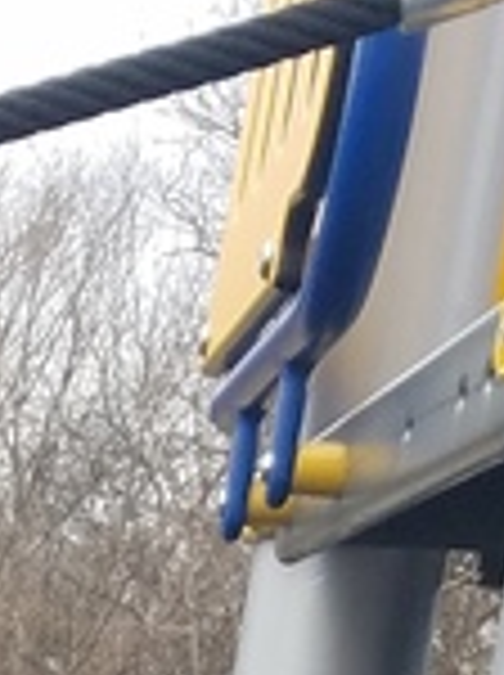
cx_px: -824
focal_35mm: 178
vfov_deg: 8.8
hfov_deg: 7.6
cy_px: 2128
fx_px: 3465
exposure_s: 1/401
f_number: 1.7
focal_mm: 4.2
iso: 50
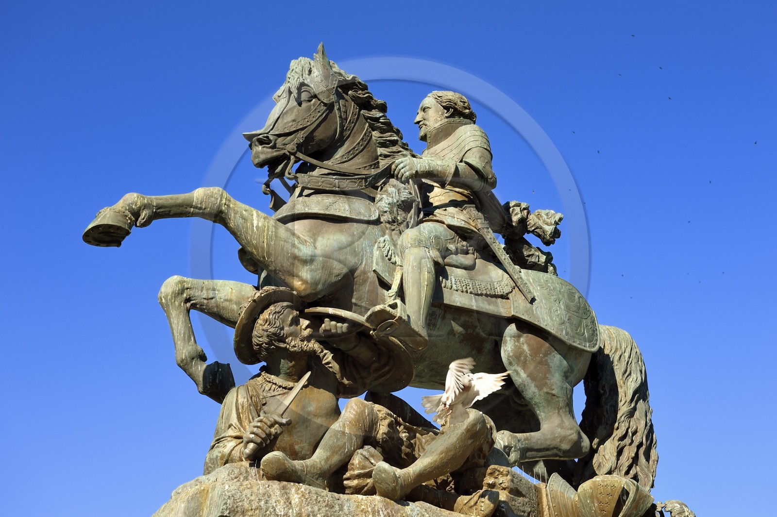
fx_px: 1208
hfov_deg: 35.7
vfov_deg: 24.2
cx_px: 388
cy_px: 258
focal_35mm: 56
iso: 200
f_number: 9
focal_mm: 56
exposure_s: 1/400
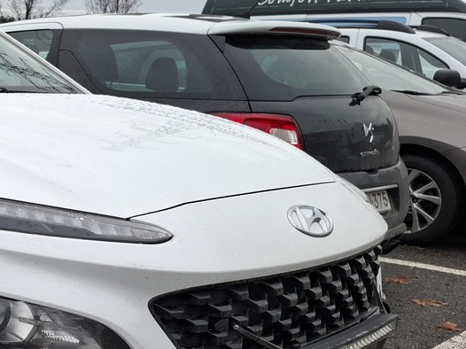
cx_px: -101
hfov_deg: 27.0
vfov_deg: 23.0
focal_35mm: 63
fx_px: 848
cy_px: 260
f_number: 1.8
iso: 50
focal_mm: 5.54
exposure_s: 1/273
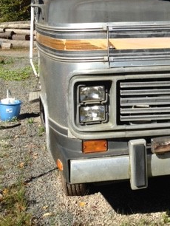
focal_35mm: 69
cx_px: 163
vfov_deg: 27.5
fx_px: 451
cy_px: 41
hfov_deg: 20.8
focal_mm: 4.12
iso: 50
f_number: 2.4
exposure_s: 1/1022
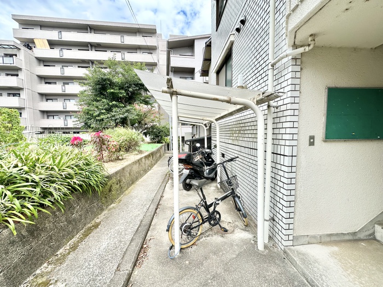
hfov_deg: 102.1
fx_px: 155
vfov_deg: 85.7
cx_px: 192
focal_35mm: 14
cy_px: 144
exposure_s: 1/849
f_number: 2.2
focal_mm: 2.22
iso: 50
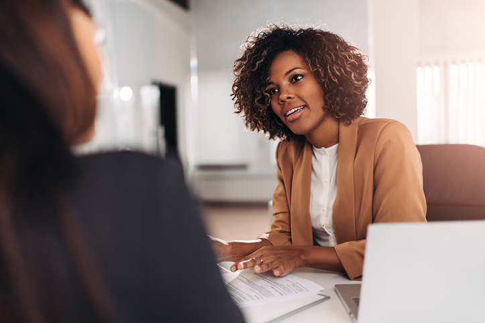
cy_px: 162
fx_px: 472
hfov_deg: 54.4
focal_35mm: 35
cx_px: 242
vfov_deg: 37.9
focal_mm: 35
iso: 100
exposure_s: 1/500
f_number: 1.4
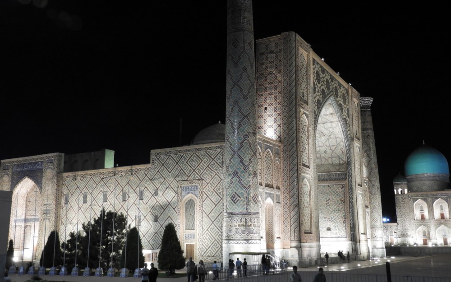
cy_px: 126
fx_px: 467
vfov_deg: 33.6
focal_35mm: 38
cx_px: 230
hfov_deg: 51.5
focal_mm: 6.3
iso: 560
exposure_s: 1/8
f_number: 3.8
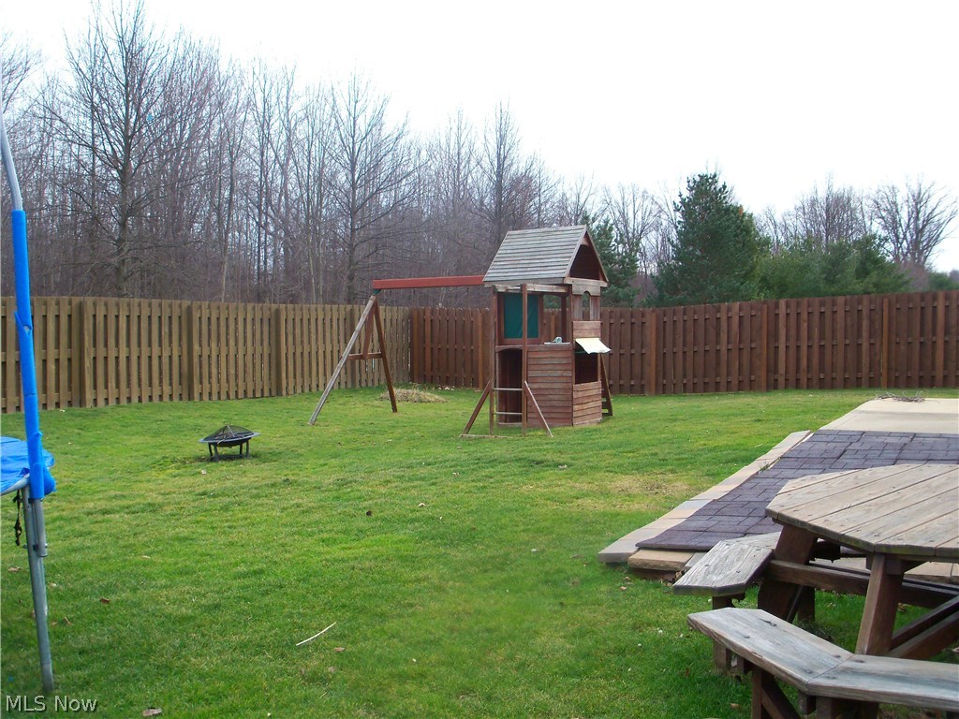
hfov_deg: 52.6
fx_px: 970
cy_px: 360
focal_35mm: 35
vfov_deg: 40.7
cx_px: 480
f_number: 3
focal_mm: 6.3
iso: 64
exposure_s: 1/250
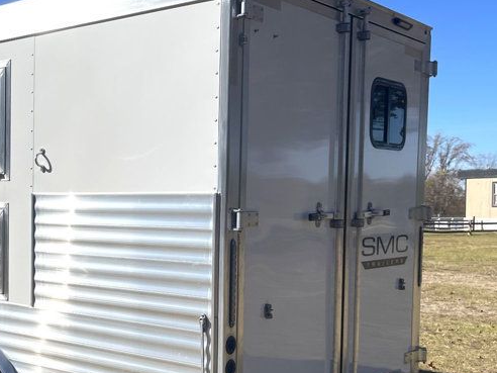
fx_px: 747
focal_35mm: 52
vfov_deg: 27.9
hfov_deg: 33.7
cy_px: 240
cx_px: 1
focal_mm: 5.1
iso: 32
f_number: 1.6
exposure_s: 1/7937
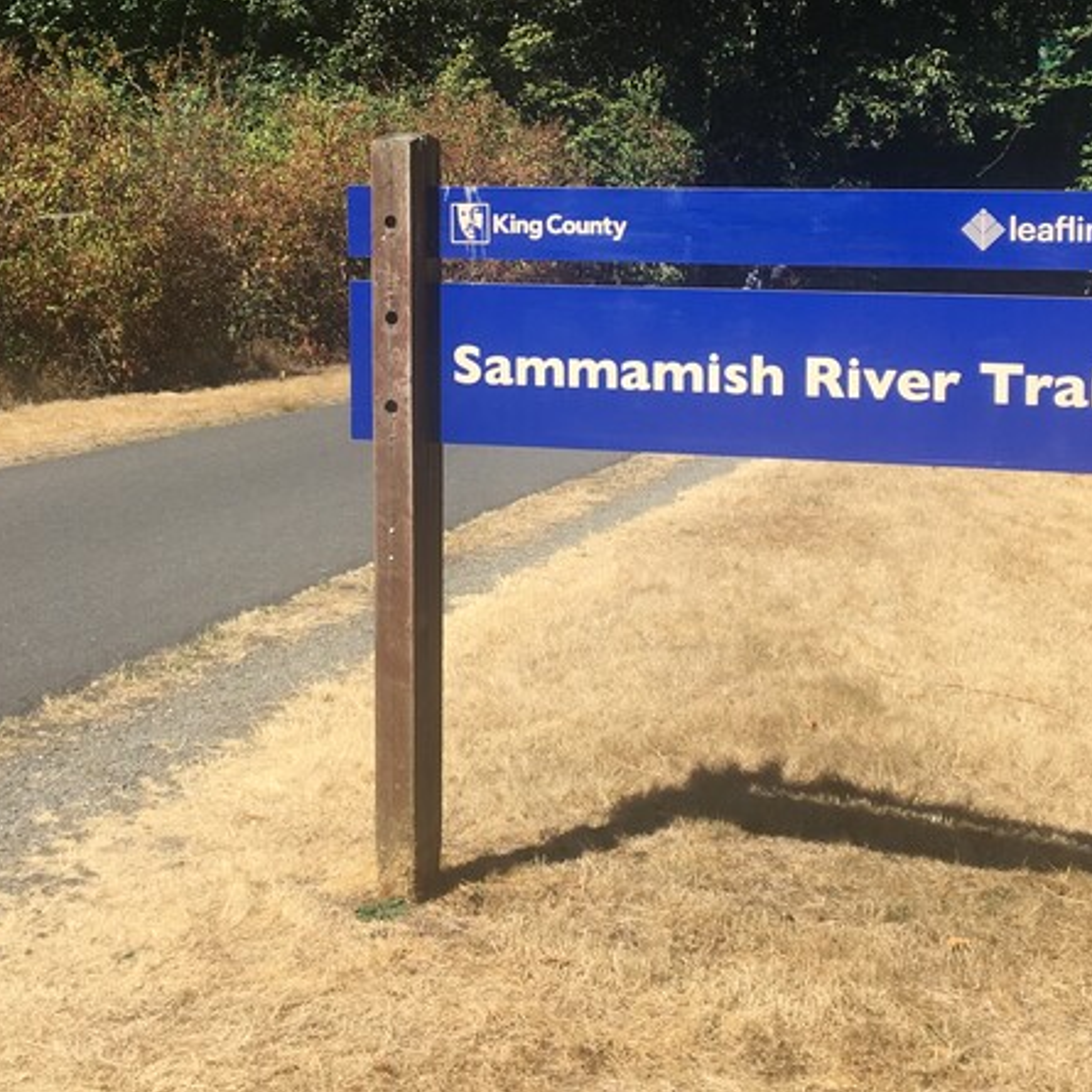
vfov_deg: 28.7
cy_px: 309
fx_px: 2106
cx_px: 555
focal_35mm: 59
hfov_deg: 29.1
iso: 25
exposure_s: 1/1040
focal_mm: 4.15
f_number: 2.2
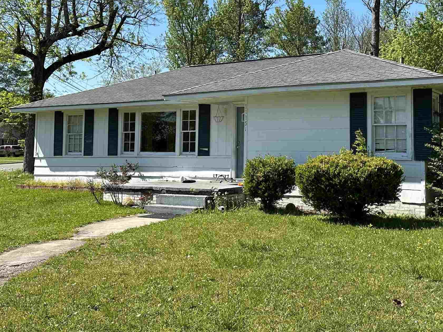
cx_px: 270
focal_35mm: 44
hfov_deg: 42.7
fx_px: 563
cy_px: 113
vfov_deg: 32.6
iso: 80
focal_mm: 6.86
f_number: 1.78
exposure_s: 1/3155
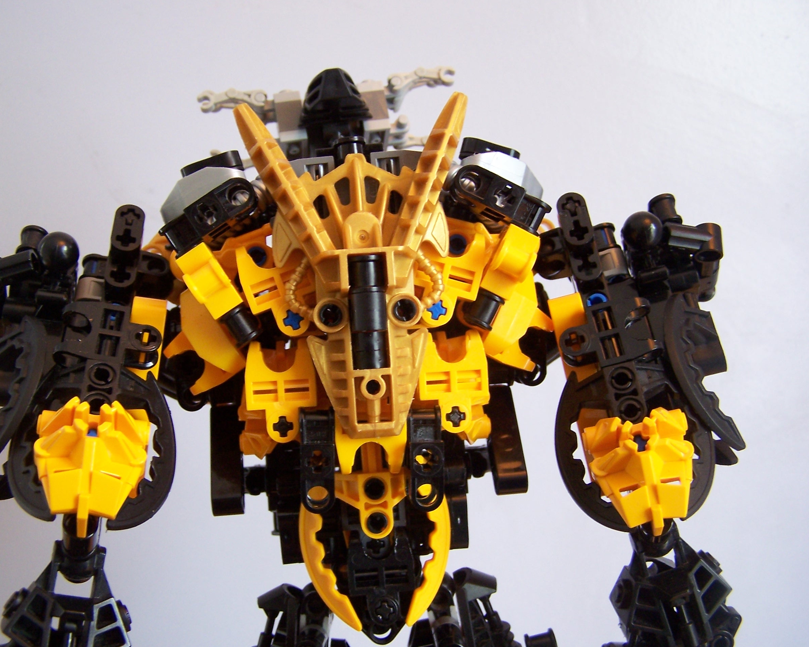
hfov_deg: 45.8
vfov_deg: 37.3
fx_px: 958
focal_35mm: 40
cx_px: 375
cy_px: 324
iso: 140
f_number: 2.8
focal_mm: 6.3
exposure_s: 1/15
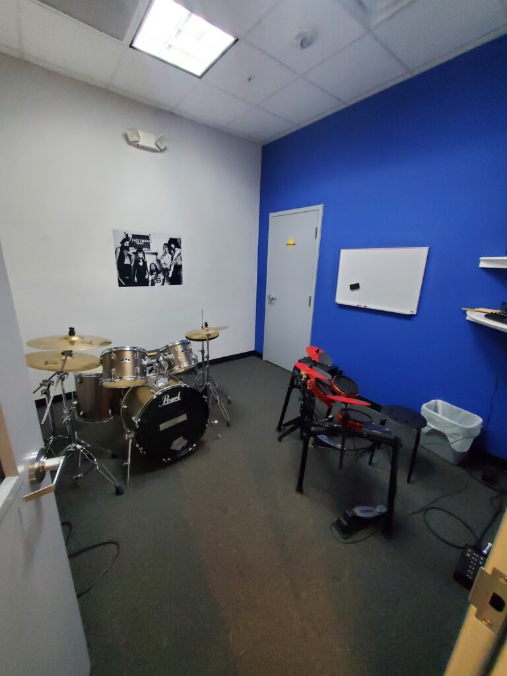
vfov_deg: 106.2
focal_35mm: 13
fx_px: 254
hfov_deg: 89.9
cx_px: 254
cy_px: 338
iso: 640
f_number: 2.2
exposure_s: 1/30
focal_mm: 1.8
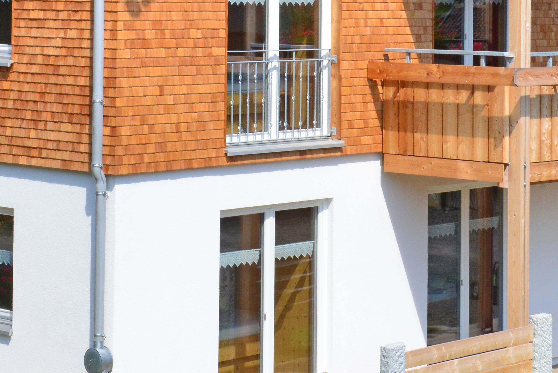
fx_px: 1876
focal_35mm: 121
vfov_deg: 11.1
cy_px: -62
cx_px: 353
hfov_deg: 16.9
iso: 500
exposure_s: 1/200
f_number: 18
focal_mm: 35
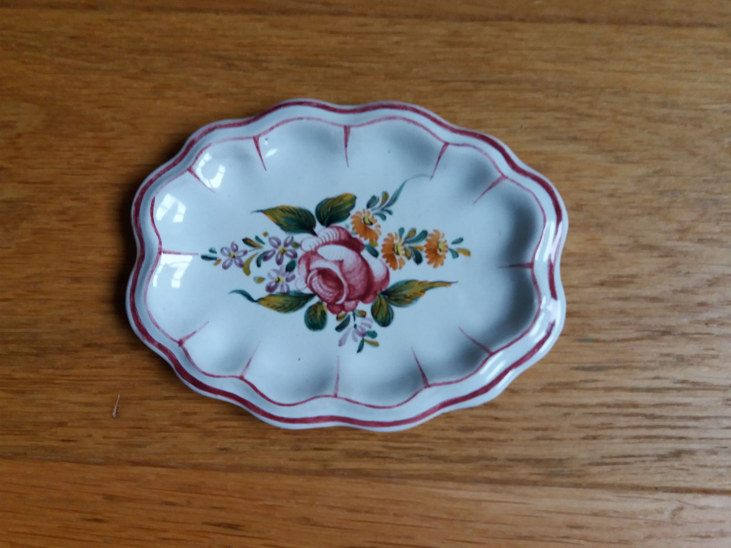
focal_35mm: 28
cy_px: 274
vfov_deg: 49.7
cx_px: 366
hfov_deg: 63.4
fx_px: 591
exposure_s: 1/17
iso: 160
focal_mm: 3.7
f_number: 1.9
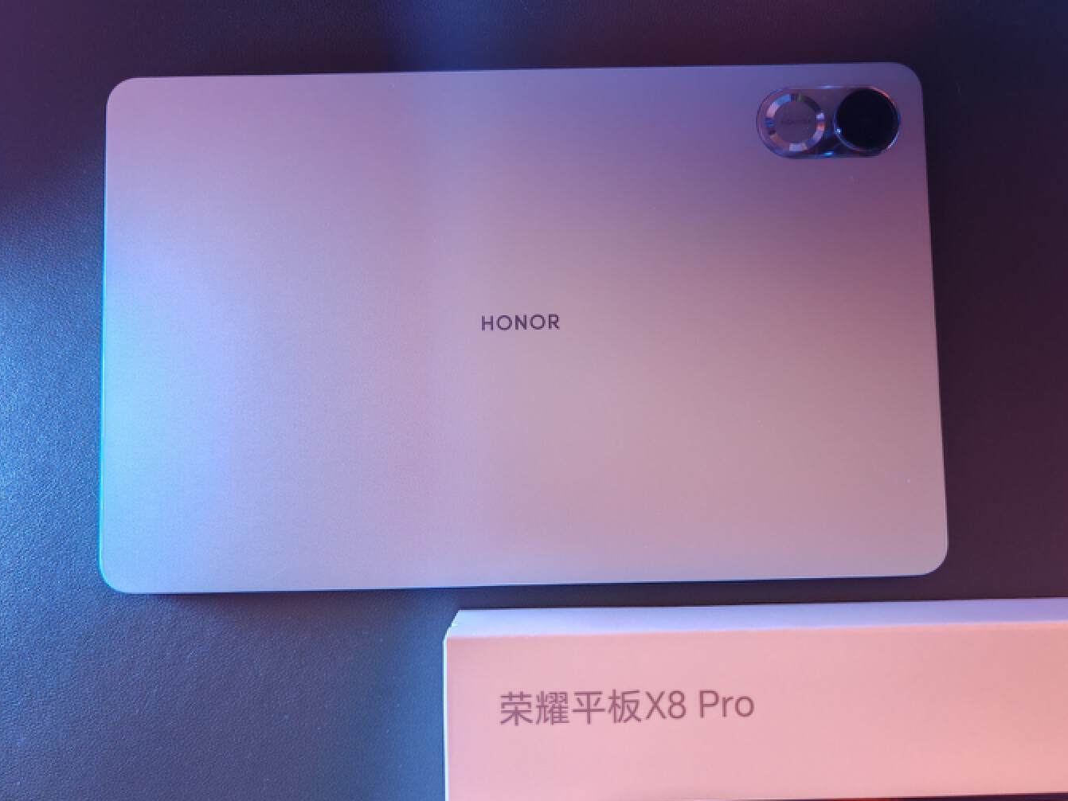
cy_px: 417
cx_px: 554
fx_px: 895
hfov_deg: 61.6
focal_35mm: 29
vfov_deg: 48.2
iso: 320
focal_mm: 7.62
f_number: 1.6
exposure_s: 1/50
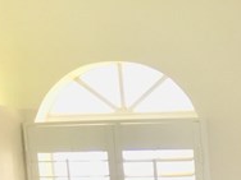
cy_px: 439
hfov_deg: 11.4
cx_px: 459
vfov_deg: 8.5
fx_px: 1100
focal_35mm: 158
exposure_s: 1/30
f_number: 2.2
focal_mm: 4.15
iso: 40
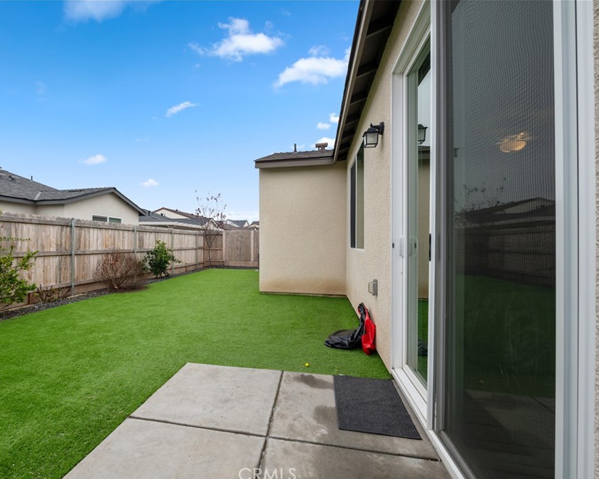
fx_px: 284
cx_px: 237
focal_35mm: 16
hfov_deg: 91.8
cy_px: 242
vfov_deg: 80.4
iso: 250
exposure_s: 1/80
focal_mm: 14
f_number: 9
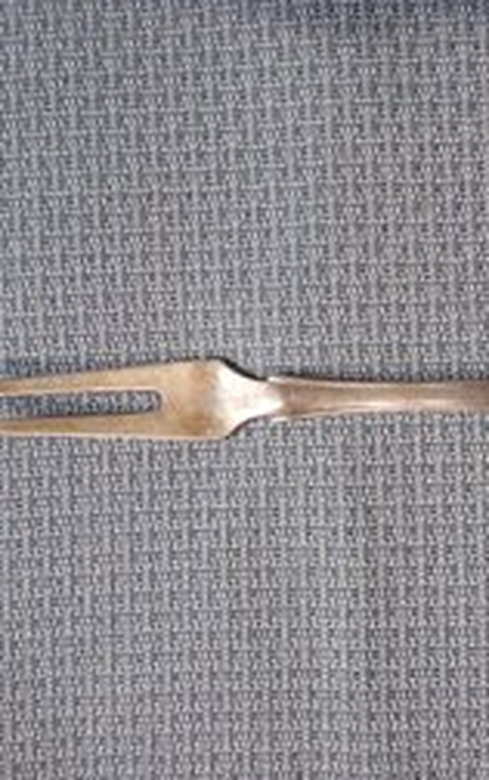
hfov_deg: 34.7
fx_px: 766
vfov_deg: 54.0
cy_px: 392
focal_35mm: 36
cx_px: 364
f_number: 3.3
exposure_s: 1/125
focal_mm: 4.5
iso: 800
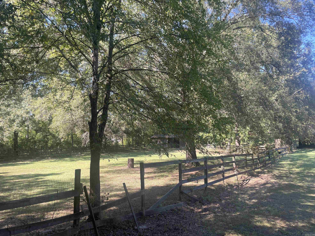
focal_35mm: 26
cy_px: 118
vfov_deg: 53.1
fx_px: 237
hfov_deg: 67.3
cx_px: 158
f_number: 1.6
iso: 32
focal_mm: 4.2
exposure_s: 1/287
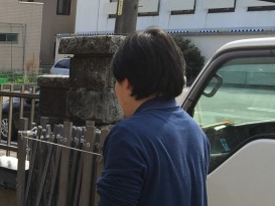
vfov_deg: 17.0
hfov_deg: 20.9
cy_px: 209
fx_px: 676
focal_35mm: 85
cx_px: -85
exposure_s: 1/712
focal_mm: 4.15
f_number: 2.2
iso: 25
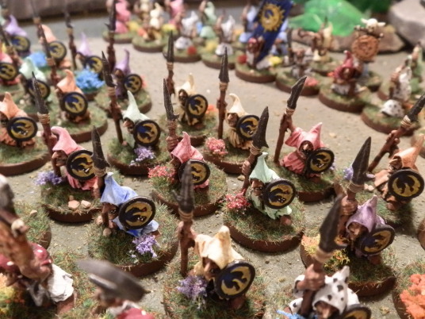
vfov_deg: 49.7
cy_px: 160
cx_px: 212
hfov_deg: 63.4
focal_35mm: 28
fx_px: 344
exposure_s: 1/40
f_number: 3.1
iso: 400
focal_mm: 5
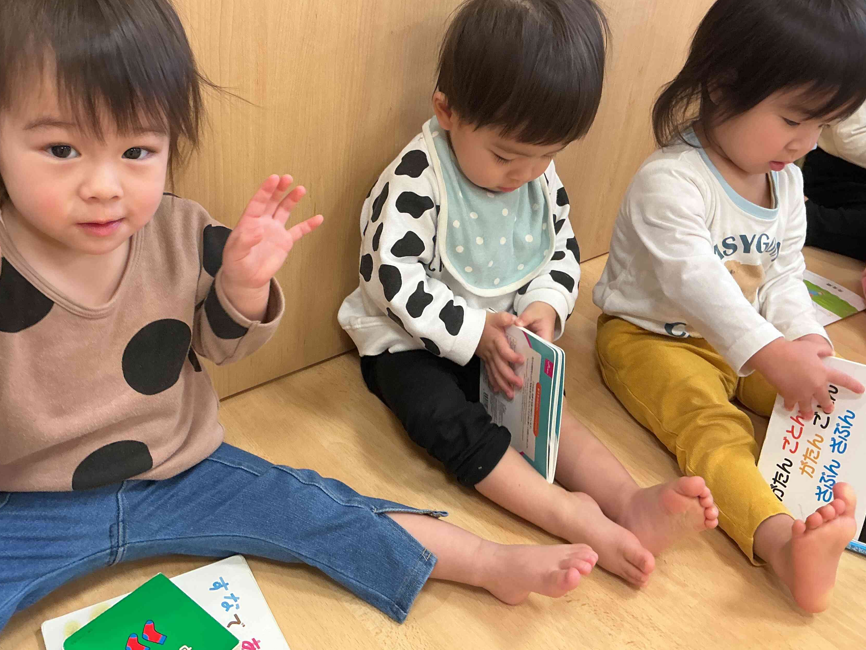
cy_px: 264
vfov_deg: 40.5
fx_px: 876
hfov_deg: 52.5
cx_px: 383
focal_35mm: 35
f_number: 1.8
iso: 64
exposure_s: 1/60
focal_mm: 3
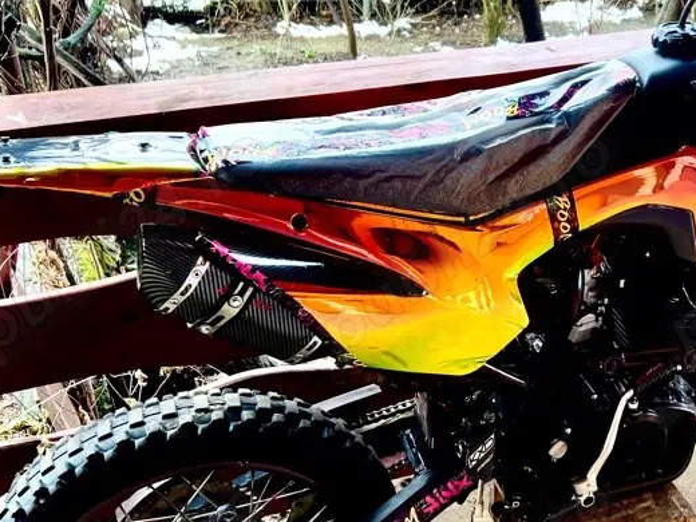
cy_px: 254
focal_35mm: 50
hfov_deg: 36.9
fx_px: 1005
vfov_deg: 29.1
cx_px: 555
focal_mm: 5.7
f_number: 1.5
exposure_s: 1/121
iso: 40
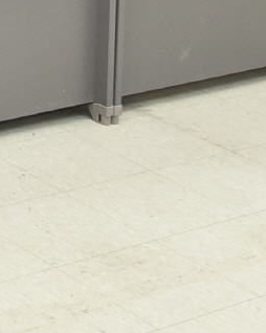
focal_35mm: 149
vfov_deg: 11.4
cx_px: -384
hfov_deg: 9.2
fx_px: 1468
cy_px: -374
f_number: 4.5
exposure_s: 1/125
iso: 800
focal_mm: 24
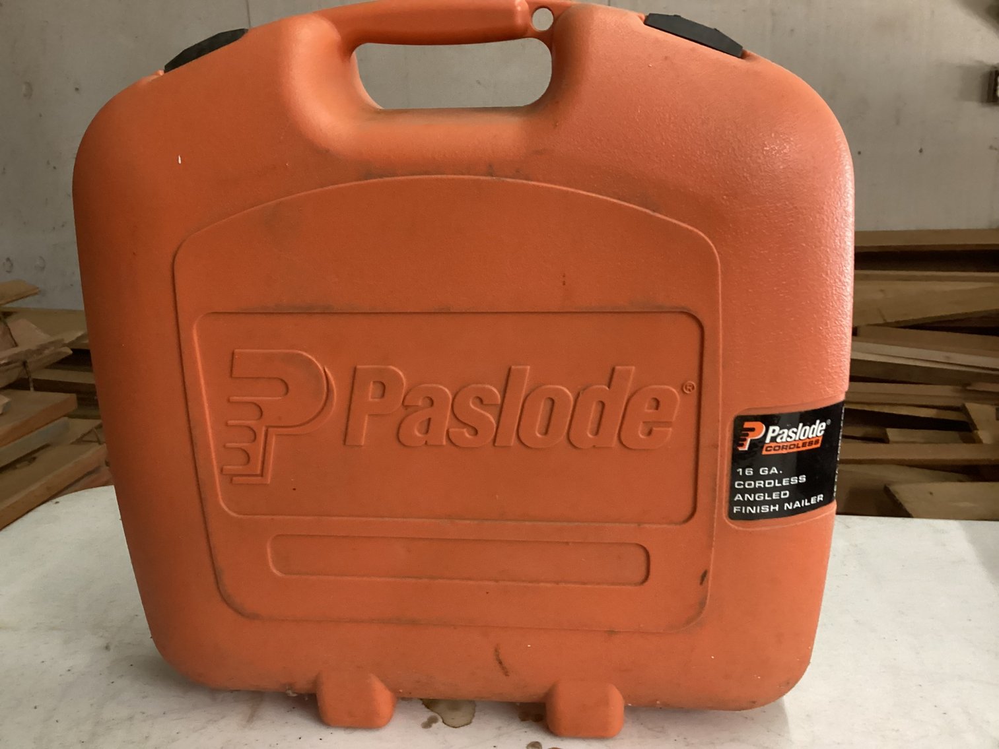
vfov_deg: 45.4
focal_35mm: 31
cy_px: 374
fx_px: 895
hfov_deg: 58.3
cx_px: 500
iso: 400
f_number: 2.4
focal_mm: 3.3
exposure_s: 1/30
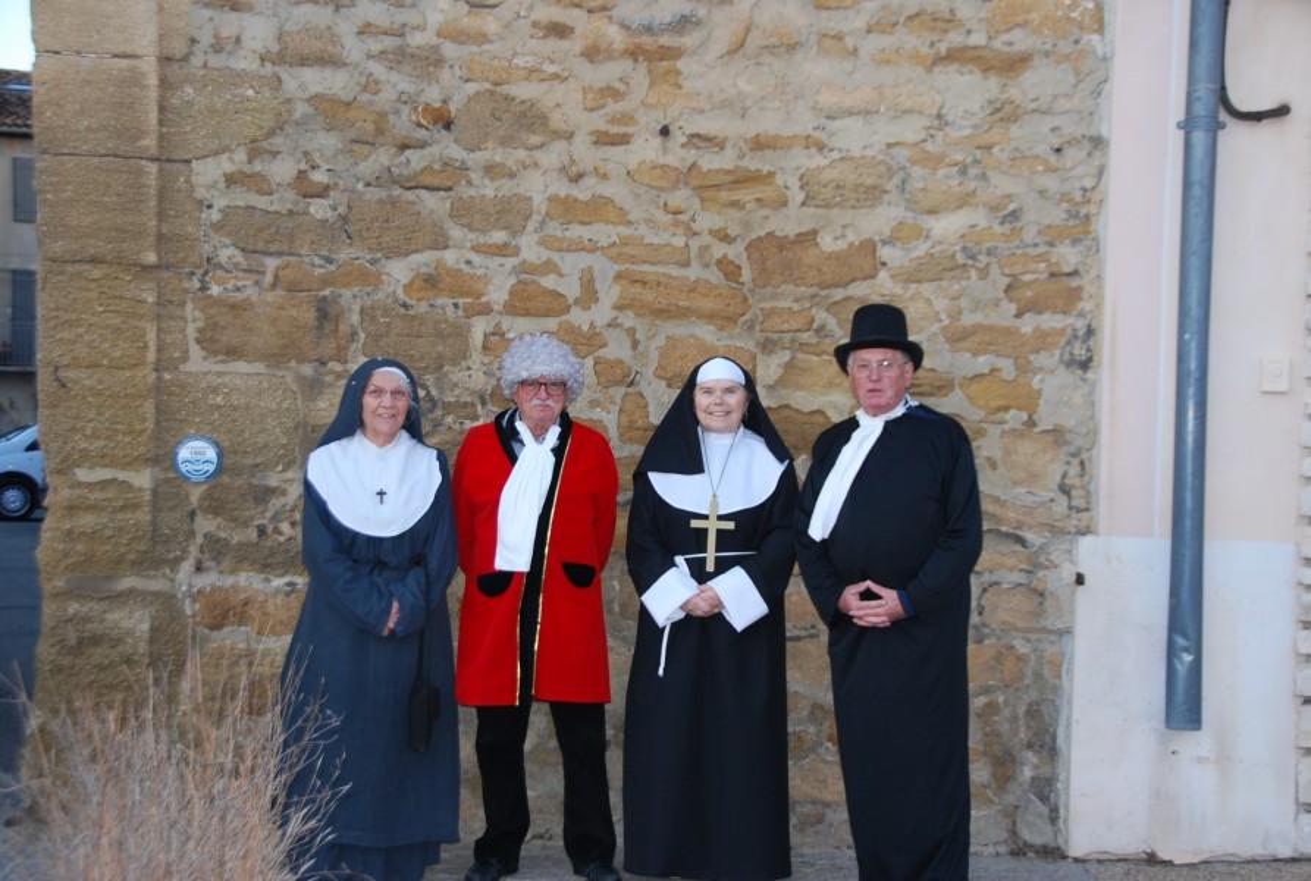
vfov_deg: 25.9
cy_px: 440
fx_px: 1916
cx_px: 656
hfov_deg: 37.8
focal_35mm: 52
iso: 400
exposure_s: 1/60
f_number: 4.2
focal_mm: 35
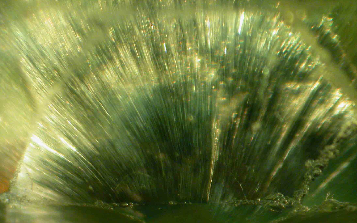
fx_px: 924
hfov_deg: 21.9
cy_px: 137
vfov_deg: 13.8
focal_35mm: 95
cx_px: 178
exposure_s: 1/60
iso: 200
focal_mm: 17.8
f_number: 4.1
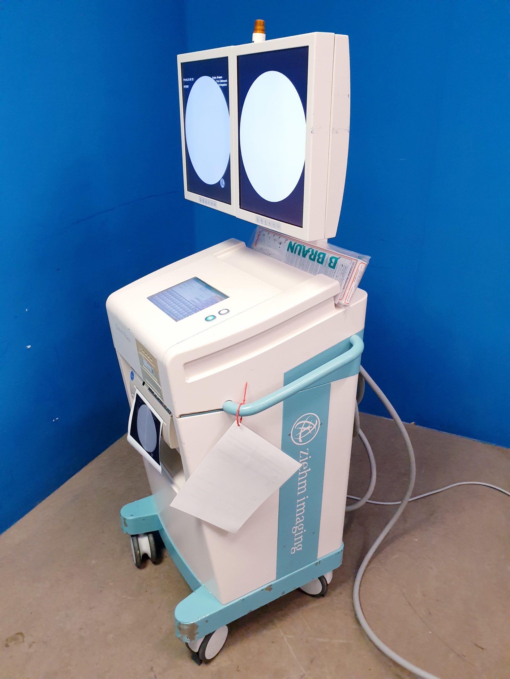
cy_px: 340
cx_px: 255
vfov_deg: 67.3
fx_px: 511
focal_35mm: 26
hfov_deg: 53.1
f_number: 2.4
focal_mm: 4.3
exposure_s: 1/50
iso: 320
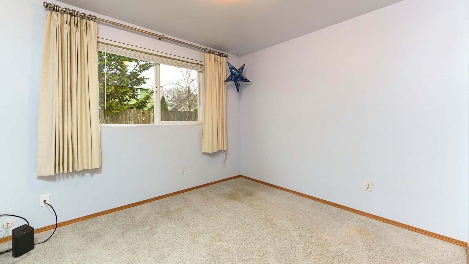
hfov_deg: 103.0
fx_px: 187
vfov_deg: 70.4
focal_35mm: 15
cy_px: 122
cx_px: 232
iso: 320
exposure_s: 1/10
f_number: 6.3
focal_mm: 14
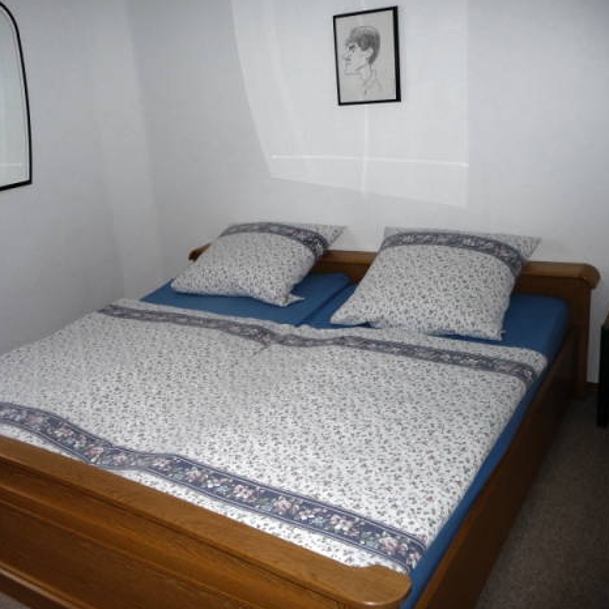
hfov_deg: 48.1
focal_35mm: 34
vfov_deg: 48.4
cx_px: 239
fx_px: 677
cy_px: 298
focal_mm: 4.7
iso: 125
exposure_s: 1/30
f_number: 3.3
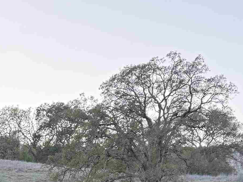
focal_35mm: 81
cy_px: 266
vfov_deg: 16.7
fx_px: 569
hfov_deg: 23.7
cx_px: 45
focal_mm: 6.76
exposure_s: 1/383
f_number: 1.78
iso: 100
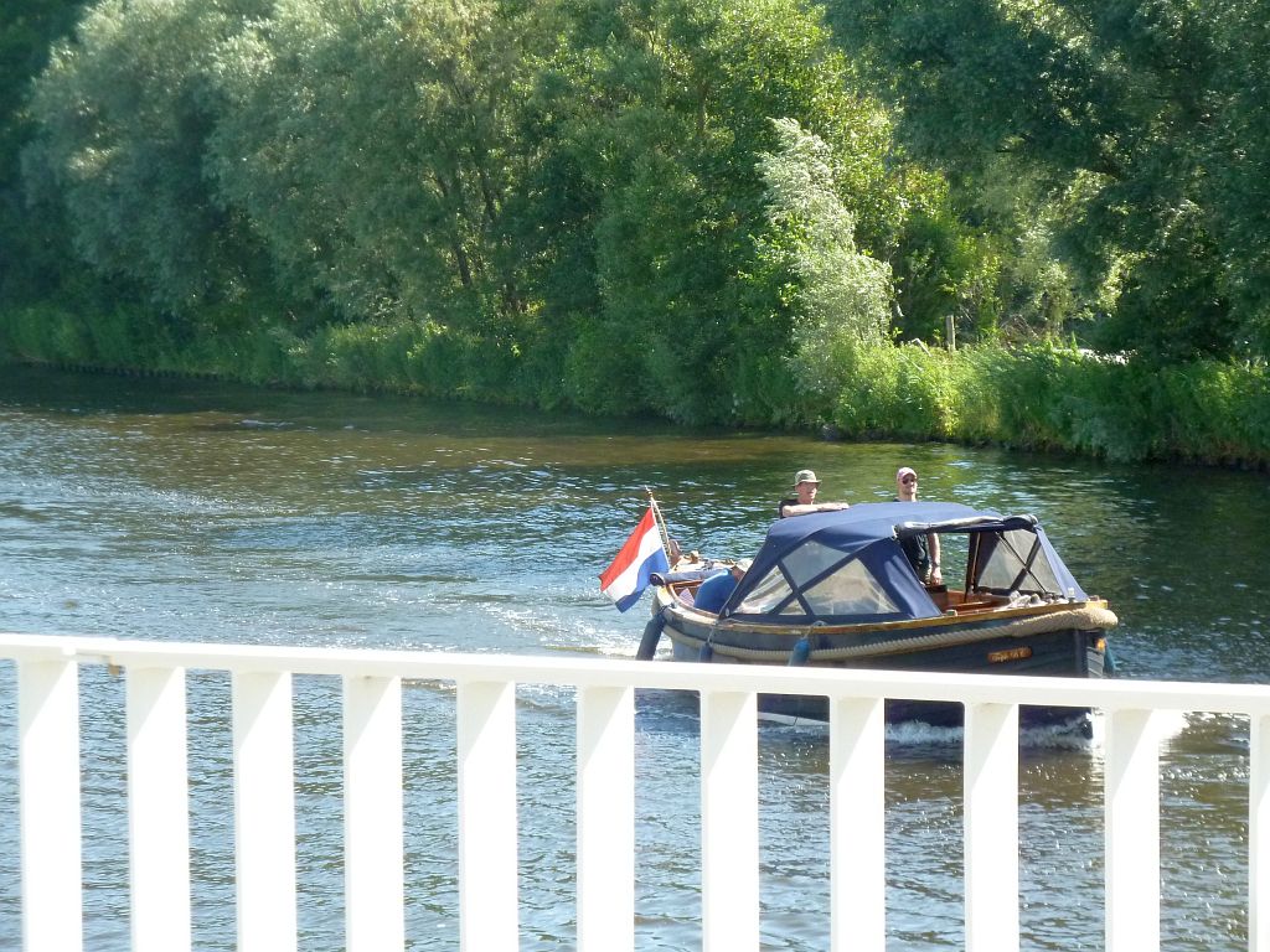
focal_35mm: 128
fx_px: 4696
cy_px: 476
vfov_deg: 11.6
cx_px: 635
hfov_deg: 15.4
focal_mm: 21
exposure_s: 1/400
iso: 320
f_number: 4.4
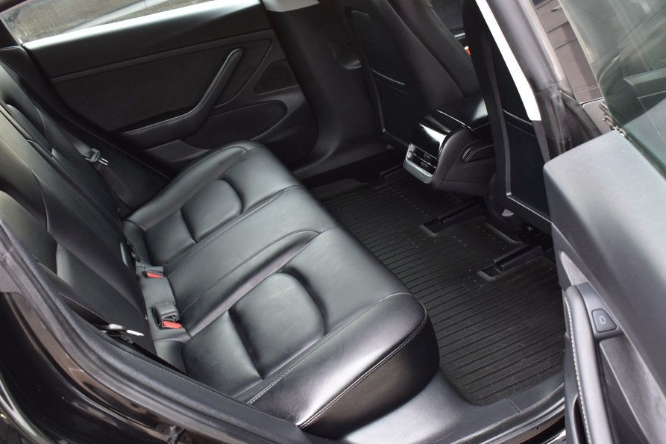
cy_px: 227
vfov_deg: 33.7
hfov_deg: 48.9
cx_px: 355
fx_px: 732
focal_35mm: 40
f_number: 6.3
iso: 400
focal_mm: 23
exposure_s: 1/20
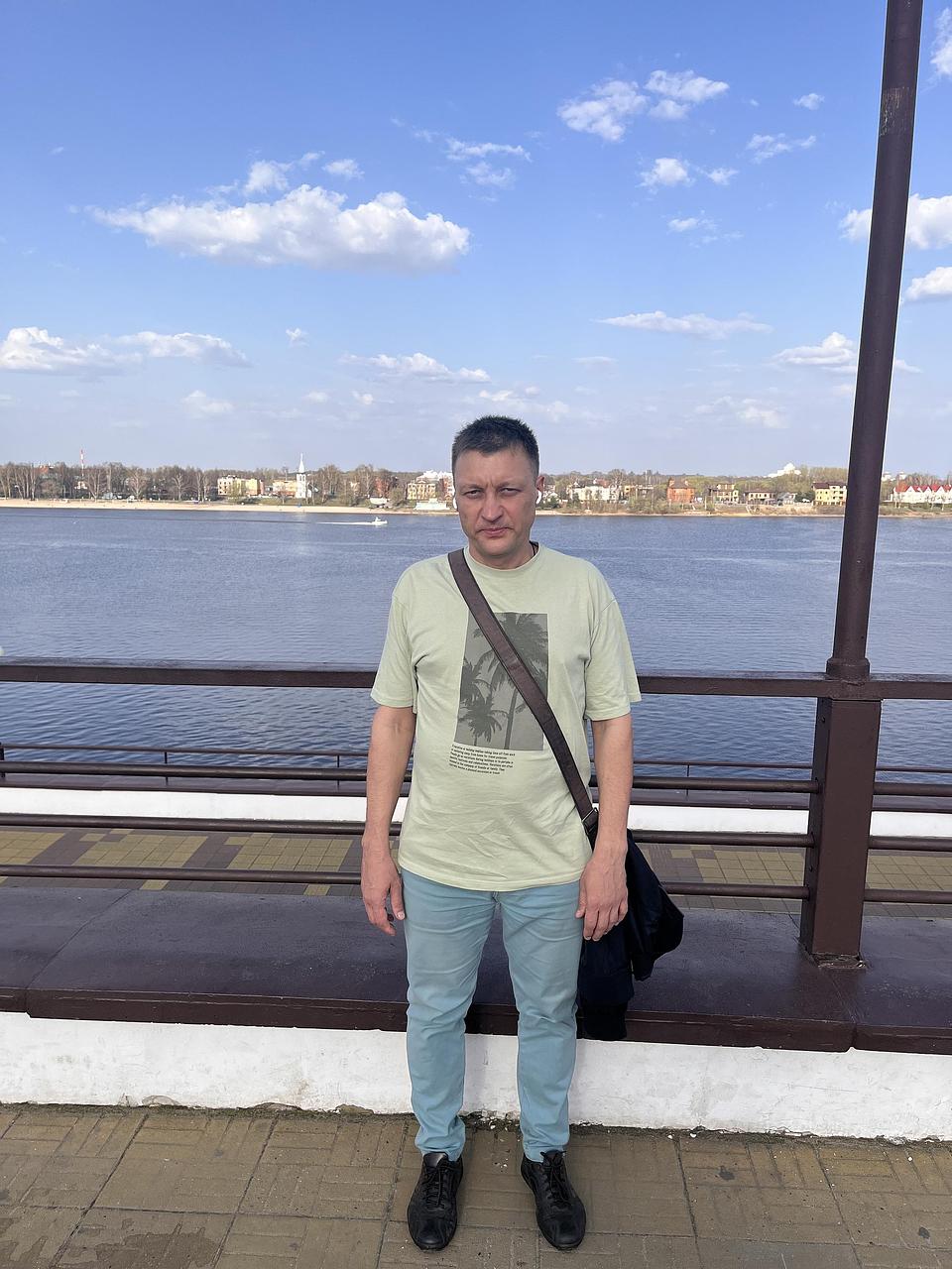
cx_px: 476
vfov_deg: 67.3
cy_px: 634
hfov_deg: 53.1
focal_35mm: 26
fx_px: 953
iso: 50
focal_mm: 5.1
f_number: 1.6
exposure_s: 1/2755
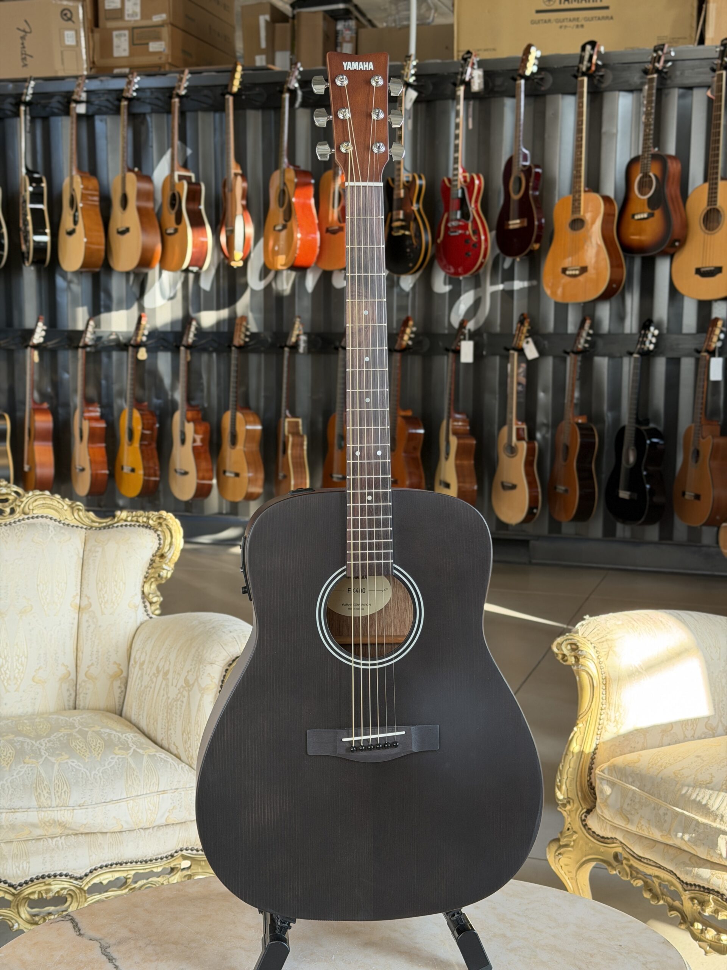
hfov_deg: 30.3
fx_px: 1344
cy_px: 485
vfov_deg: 39.7
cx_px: 364
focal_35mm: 48
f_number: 1.78
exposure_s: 1/108
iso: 160
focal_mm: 6.76
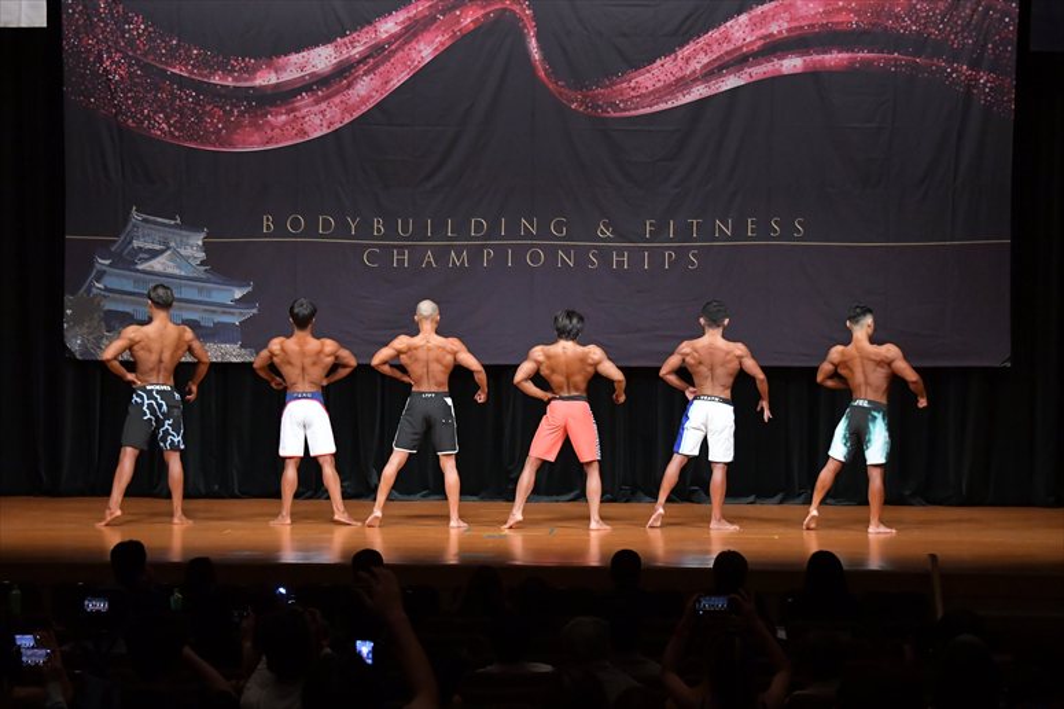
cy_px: 354
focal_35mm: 105
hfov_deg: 19.5
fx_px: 3102
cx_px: 532
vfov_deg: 13.0
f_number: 5.6
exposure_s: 1/400
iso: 5000
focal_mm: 70
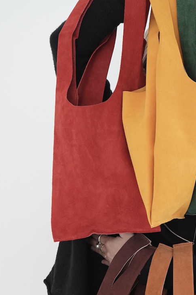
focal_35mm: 80
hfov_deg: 16.8
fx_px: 655
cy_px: 231
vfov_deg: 25.0
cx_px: 167
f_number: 6.3
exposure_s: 1/200
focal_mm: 39
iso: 3200
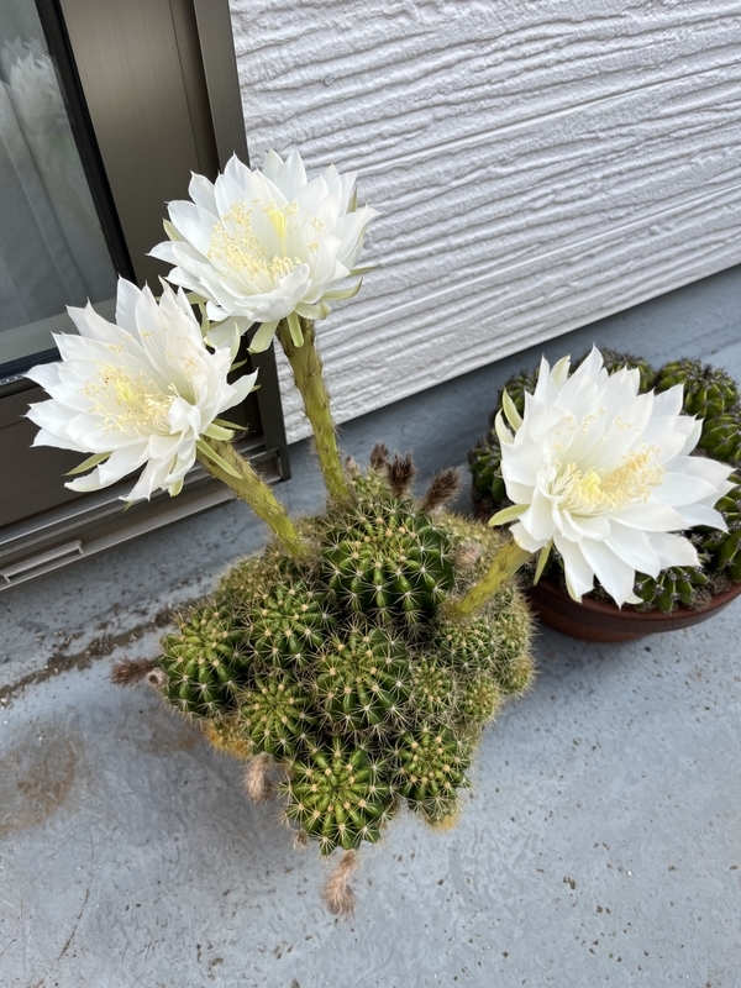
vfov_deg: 67.3
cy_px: 494
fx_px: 742
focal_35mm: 26
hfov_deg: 53.1
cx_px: 370
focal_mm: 5.1
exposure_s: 1/577
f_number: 1.6
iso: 50
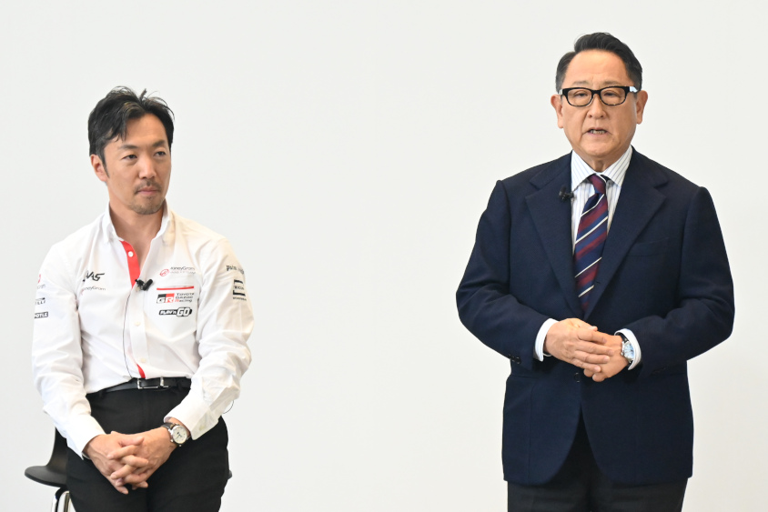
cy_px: 256
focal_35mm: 247
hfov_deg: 8.3
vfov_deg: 5.6
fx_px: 5270
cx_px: 384
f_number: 6.3
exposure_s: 1/500
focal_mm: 165
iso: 8000
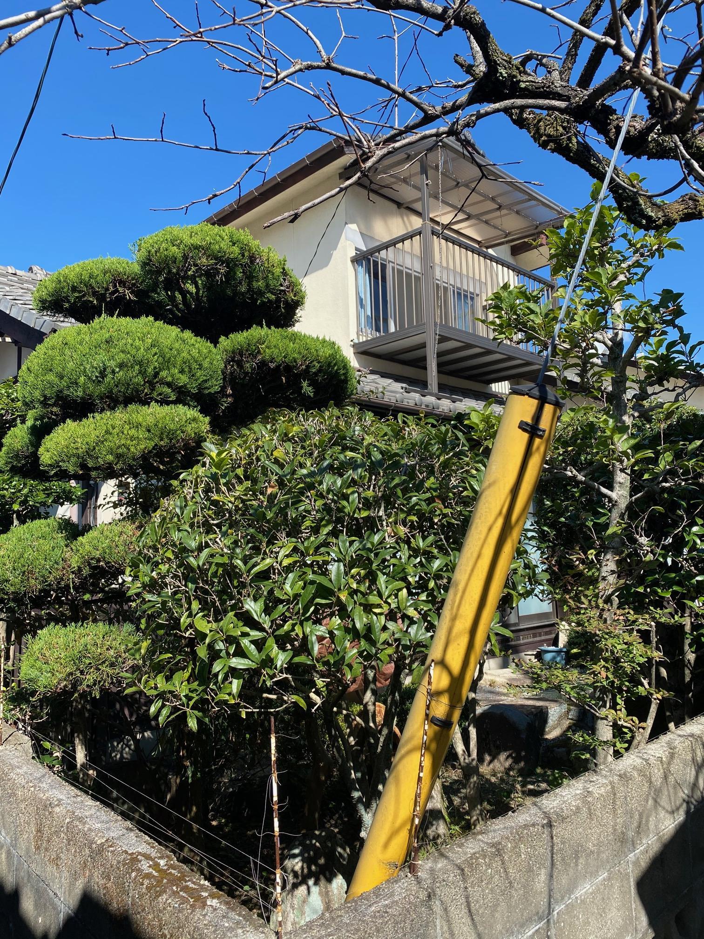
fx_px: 705
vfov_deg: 67.3
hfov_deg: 53.1
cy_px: 470
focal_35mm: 26
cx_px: 352
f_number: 1.8
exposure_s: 1/1300
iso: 32
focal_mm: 4.2
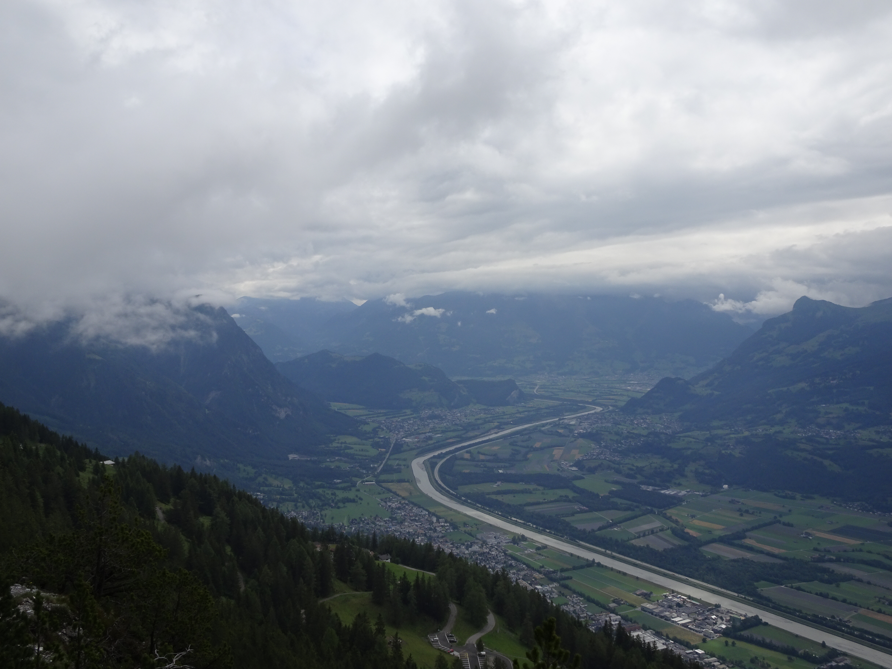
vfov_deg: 44.2
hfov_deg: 56.8
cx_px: 446
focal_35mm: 32
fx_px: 825
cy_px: 334
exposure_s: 1/1000
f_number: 4
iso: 80
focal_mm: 5.43
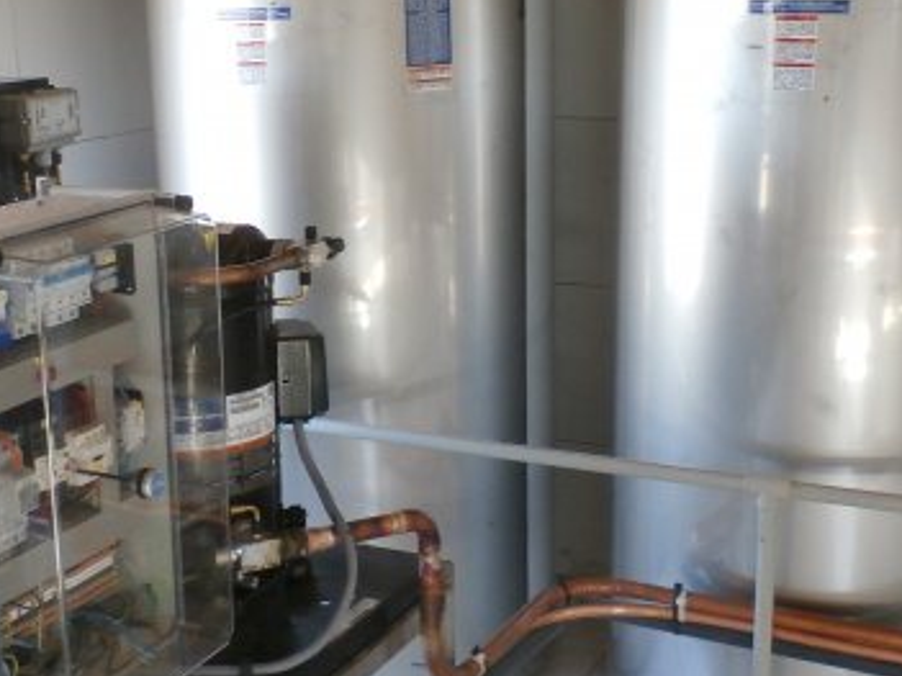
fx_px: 1485
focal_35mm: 57
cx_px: 349
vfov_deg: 25.6
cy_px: 388
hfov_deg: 33.7
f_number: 3
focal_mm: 4.5
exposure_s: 1/50
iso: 200
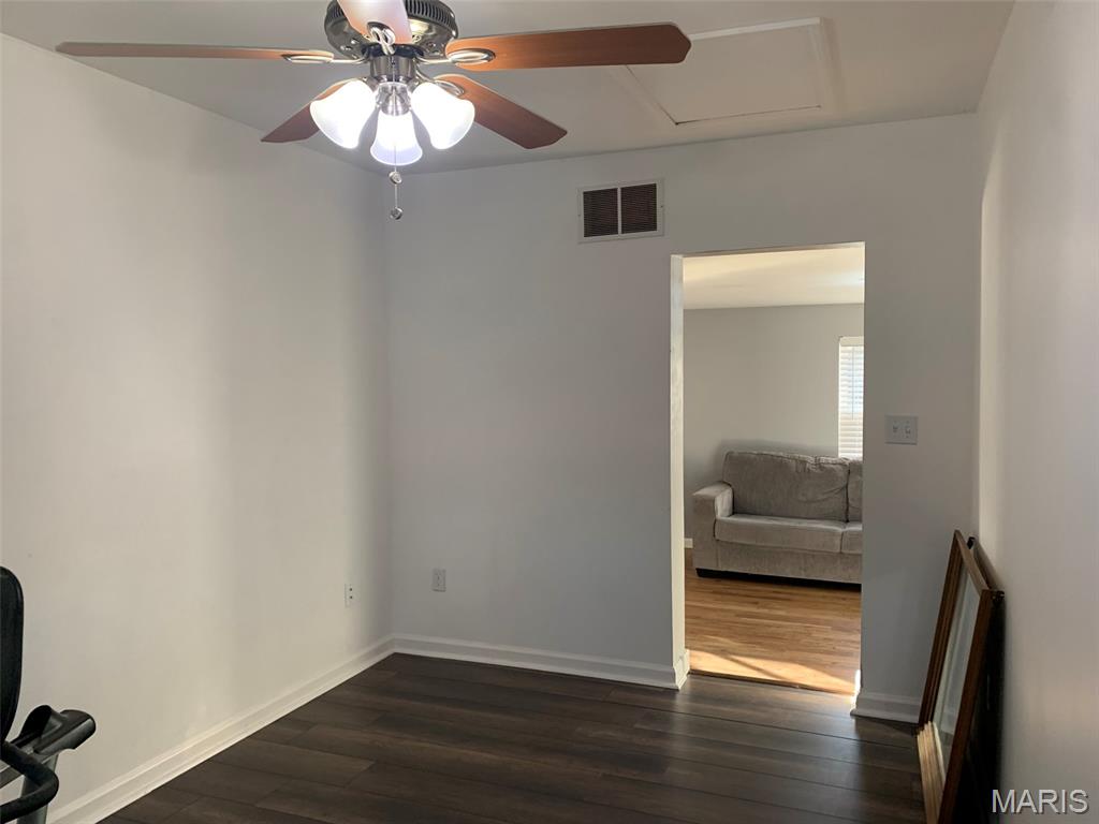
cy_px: 412
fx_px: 825
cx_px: 550
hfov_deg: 67.3
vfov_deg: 53.1
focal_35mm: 26
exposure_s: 1/60
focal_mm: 4.25
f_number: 1.8
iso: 100
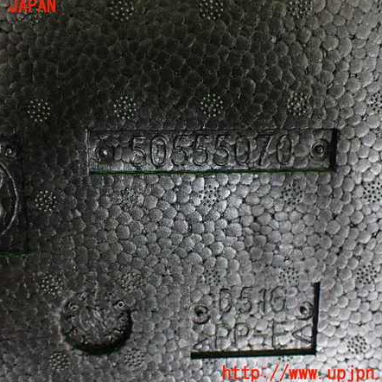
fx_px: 449
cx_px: 158
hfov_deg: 45.9
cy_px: 190
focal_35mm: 36
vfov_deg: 46.0
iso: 800
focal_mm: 5.4
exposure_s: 1/60
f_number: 2.3
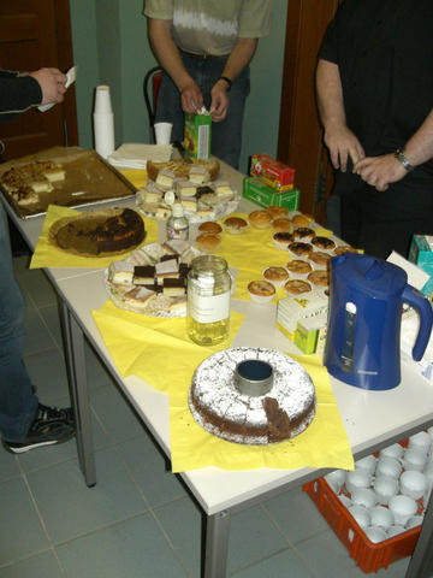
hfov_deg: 37.7
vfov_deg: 49.0
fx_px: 634
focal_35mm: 38
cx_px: 216
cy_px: 289
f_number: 3.1
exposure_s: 1/60
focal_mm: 6.3
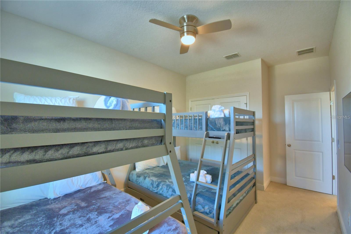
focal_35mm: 15
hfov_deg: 100.4
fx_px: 146
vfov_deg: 77.3
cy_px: 117
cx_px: 176
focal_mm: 10
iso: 720
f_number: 4.5
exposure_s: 1/30
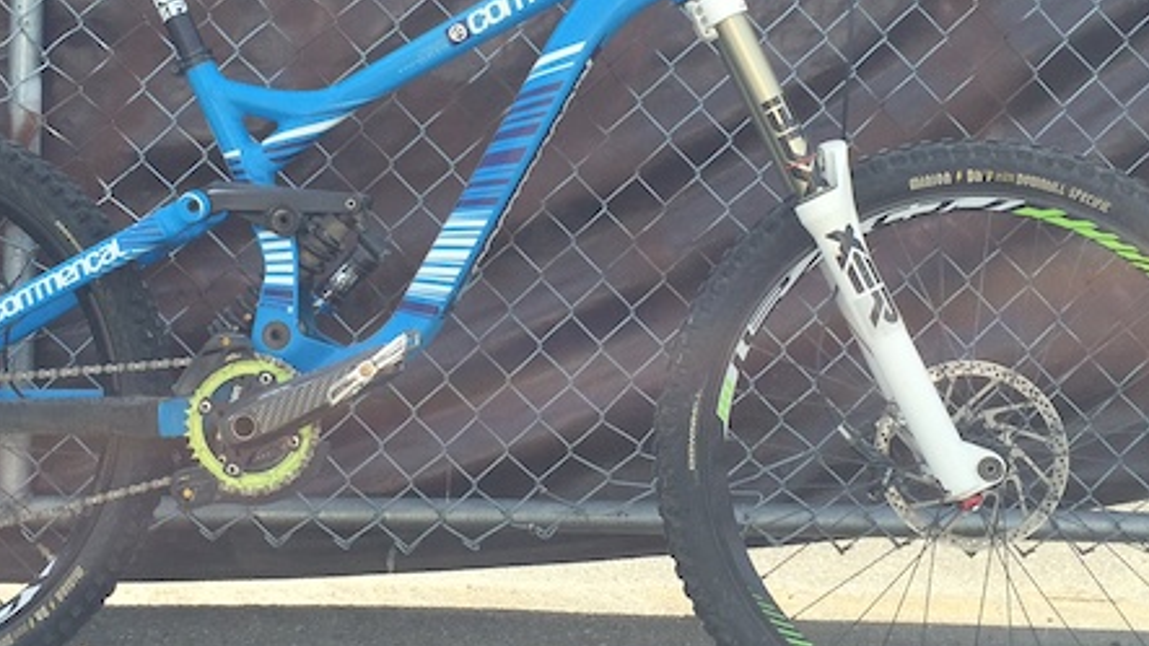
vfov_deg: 20.9
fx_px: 1736
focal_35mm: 57
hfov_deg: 36.5
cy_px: 143
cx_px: 485
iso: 32
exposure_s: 1/719
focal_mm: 4.15
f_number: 2.2
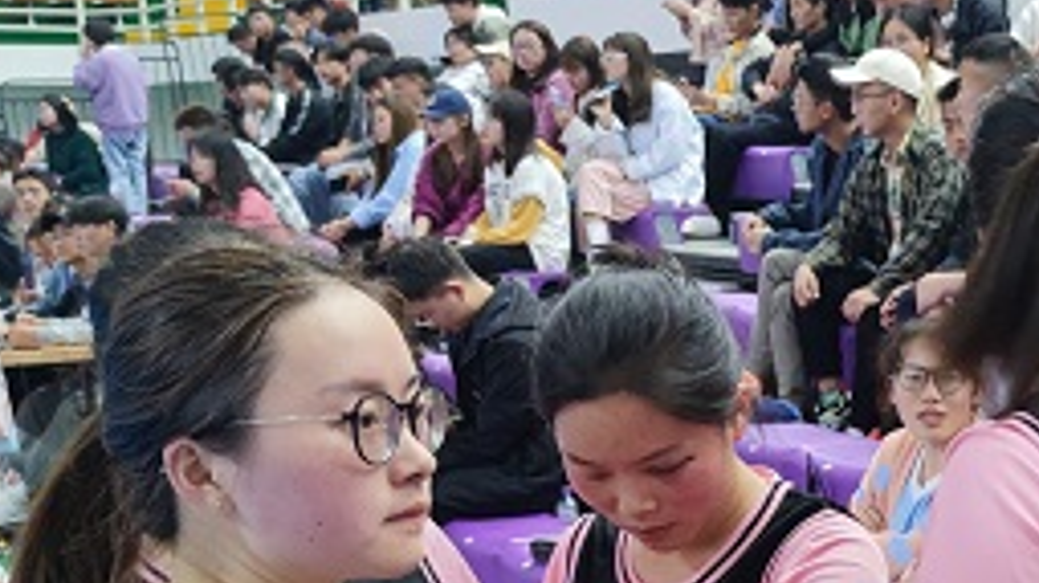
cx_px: 1043
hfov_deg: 24.7
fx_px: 2257
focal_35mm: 82
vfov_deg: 14.4
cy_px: 603
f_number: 1.69
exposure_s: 1/50
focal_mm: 6.72
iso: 428
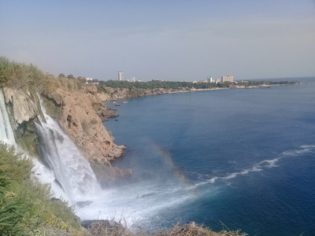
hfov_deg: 58.4
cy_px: 118
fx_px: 282
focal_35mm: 31
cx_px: 158
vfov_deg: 45.4
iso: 50
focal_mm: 3.3
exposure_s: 1/1969
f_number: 2.2
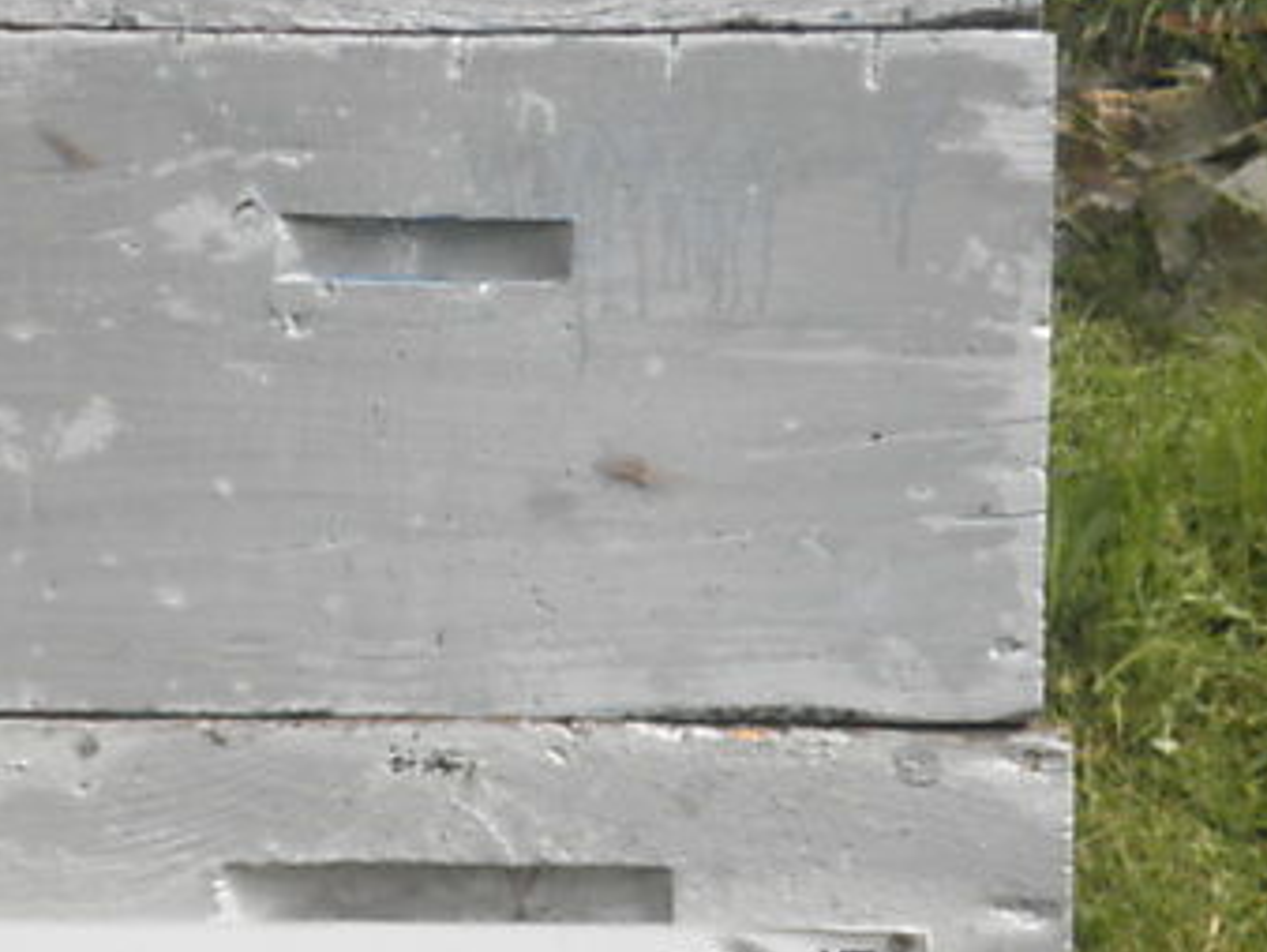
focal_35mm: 142
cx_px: 236
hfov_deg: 13.8
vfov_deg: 10.5
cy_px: 588
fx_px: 5201
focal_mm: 10.7
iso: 80
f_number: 11
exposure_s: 1/80
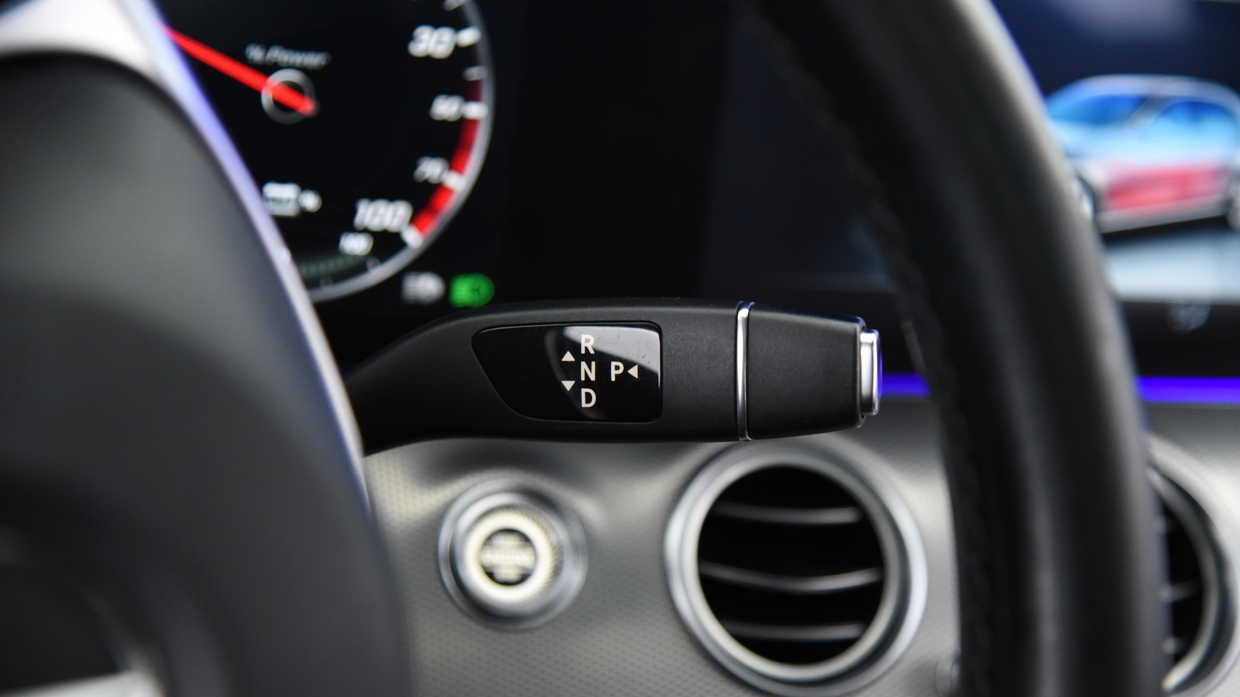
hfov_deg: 26.9
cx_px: 620
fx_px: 2597
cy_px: 359
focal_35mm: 79
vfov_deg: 15.3
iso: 4000
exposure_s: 1/20
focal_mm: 75
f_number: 4
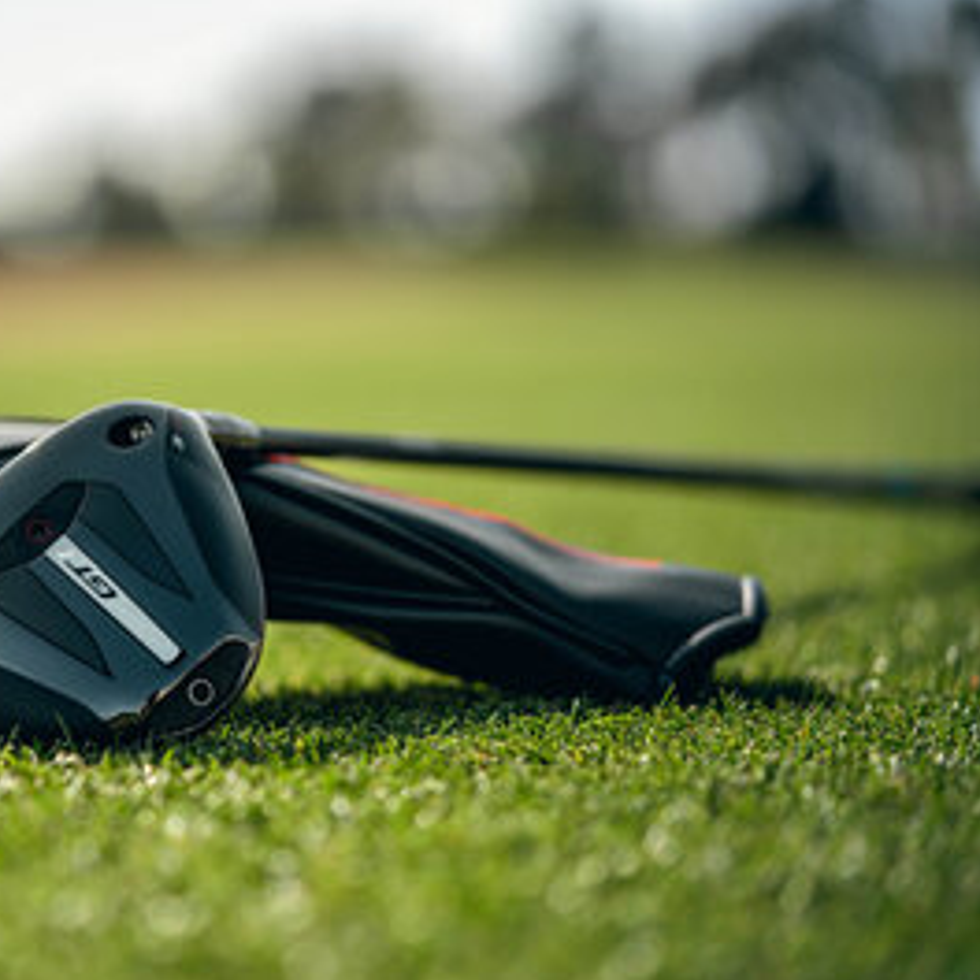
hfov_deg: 15.0
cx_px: 271
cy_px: 488
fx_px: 3715
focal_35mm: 116
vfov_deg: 15.0
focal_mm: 90
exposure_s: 1/1000
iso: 125
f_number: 2.8
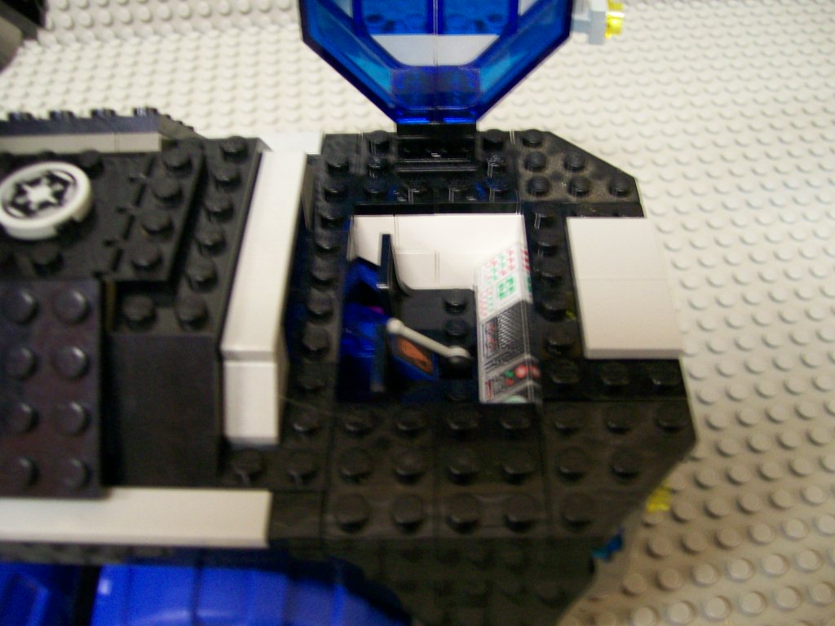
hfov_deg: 51.4
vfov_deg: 39.7
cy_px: 313
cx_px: 418
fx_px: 868
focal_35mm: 36
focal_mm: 6
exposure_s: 1/8
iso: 160
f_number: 2.7
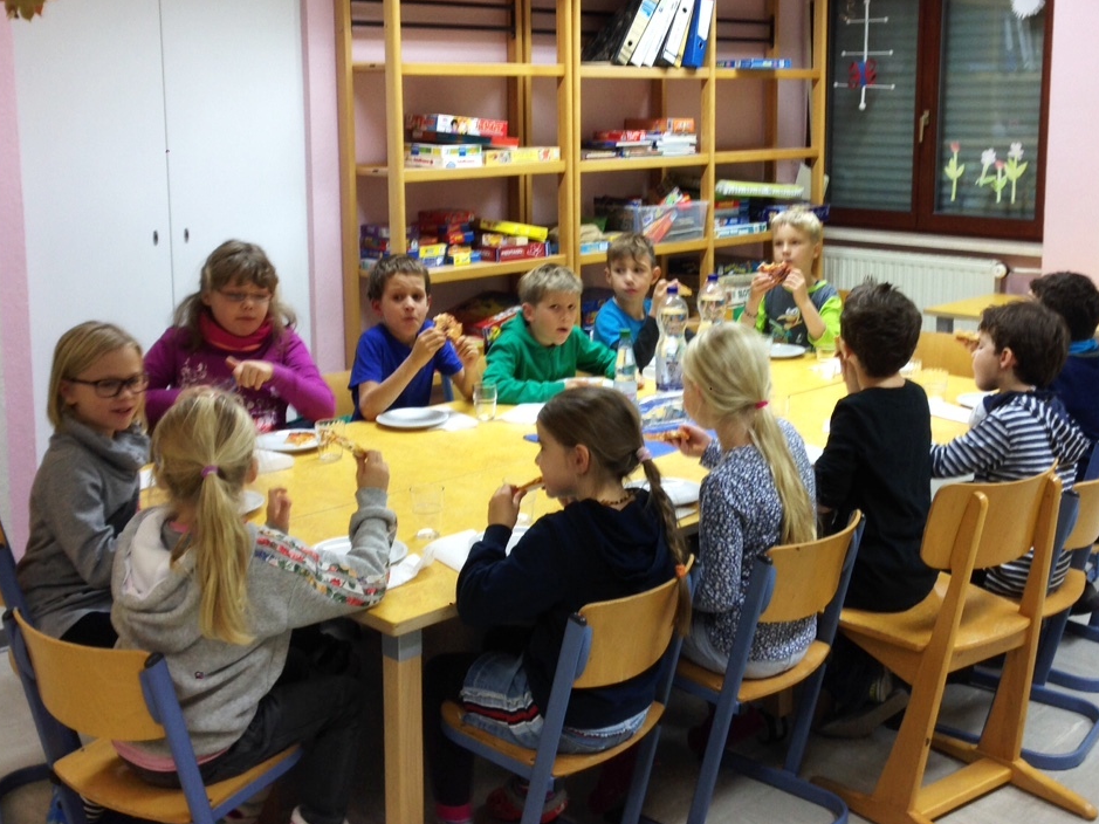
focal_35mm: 45
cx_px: 586
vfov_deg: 31.9
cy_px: 279
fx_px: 1428
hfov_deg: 42.1
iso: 50
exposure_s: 1/24
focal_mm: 4.12
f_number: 2.4
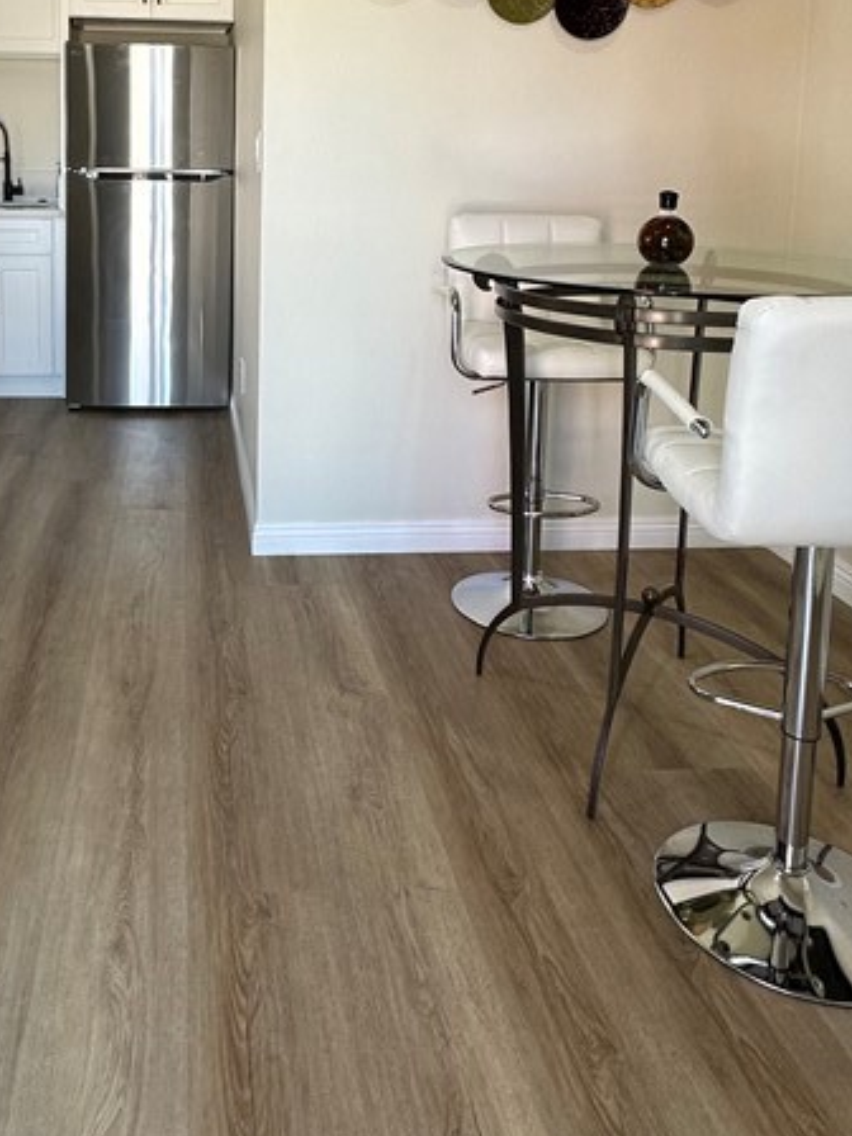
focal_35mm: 32
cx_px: 248
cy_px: 276
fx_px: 1050
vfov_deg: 54.0
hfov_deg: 43.2
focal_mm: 2.22
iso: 80
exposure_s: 1/99
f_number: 2.2
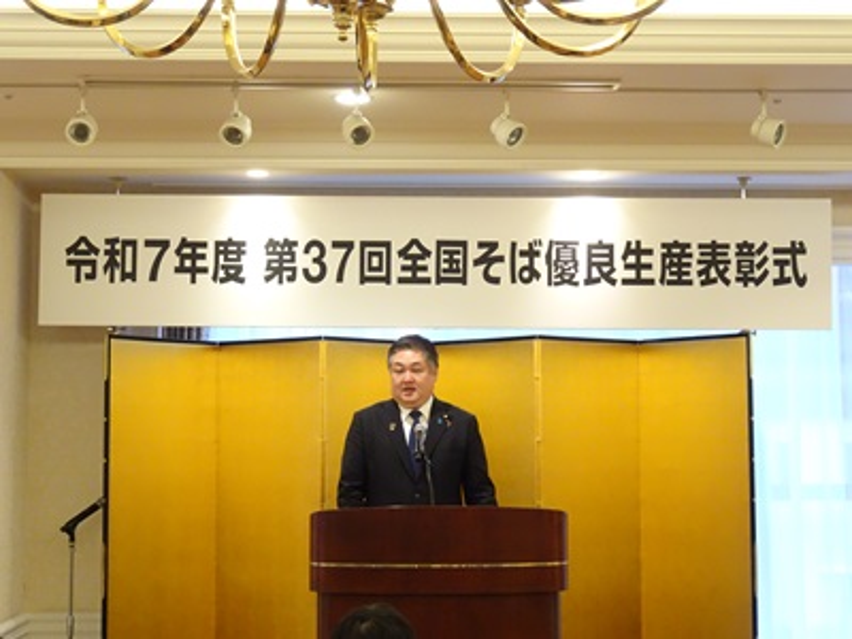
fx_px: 1624
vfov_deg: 22.3
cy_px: 320
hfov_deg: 29.4
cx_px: 426
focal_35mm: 66
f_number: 4.5
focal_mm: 11.32
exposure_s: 1/40
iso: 800
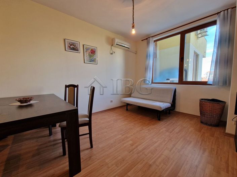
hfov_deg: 106.2
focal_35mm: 13
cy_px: 88
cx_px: 118
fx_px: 89
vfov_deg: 89.9
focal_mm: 2.2
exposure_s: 1/50
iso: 80
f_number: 2.2
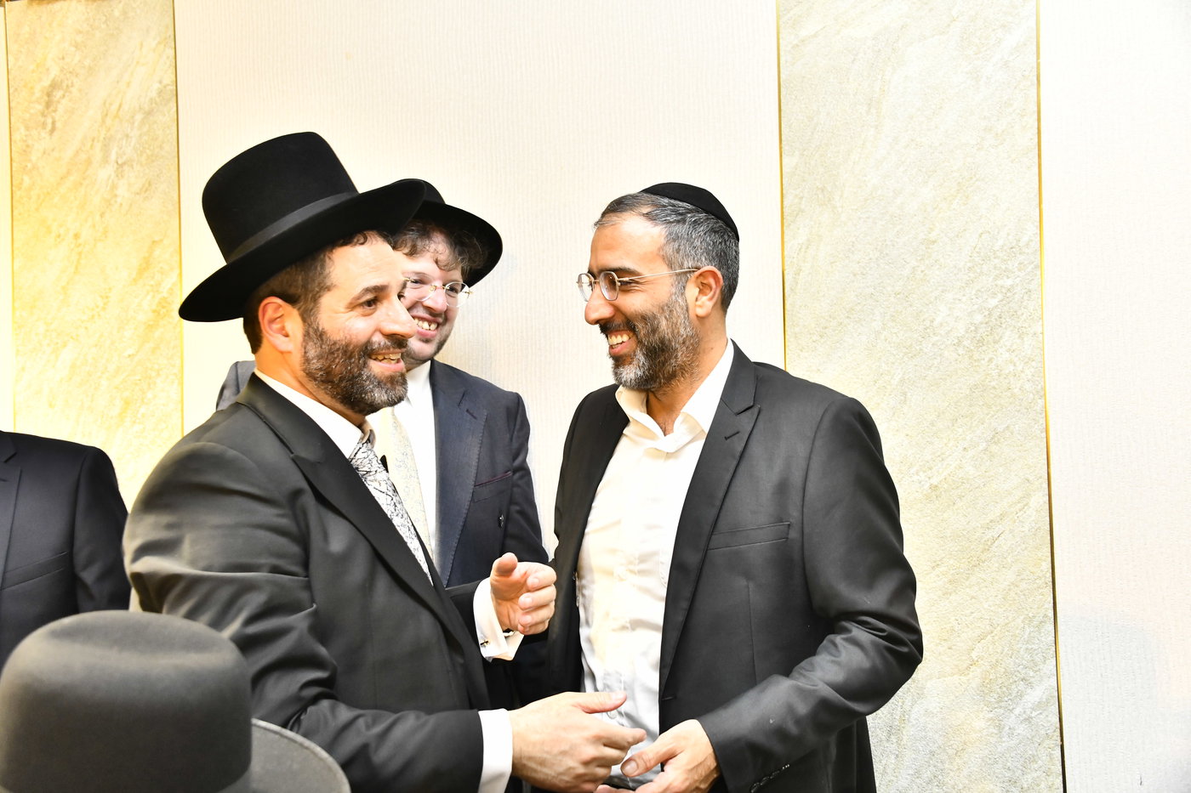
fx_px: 1455
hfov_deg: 44.5
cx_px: 596
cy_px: 396
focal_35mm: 44
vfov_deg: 30.5
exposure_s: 1/125
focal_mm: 44
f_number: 5.6
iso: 2500
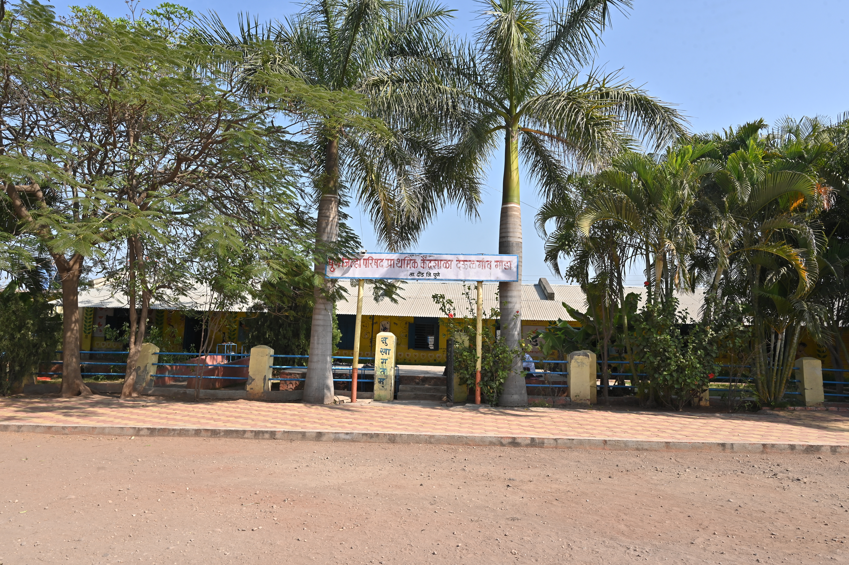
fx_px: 566
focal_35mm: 24
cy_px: 282
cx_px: 424
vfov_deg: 53.1
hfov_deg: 73.8
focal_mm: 24
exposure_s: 1/125
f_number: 14
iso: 200
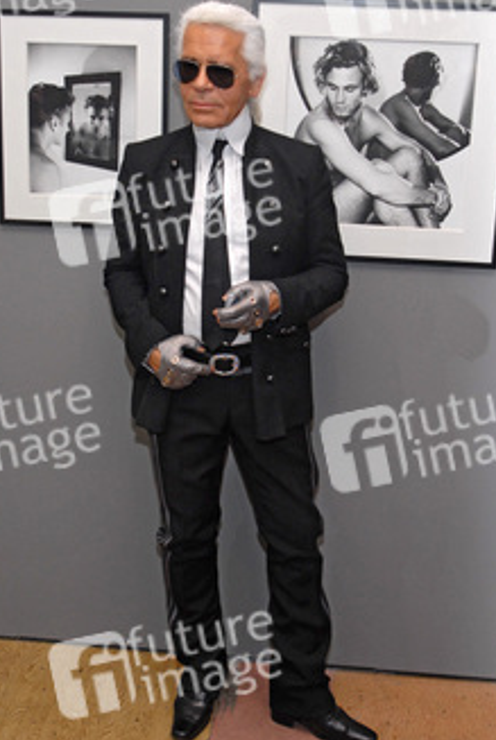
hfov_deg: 24.7
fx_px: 1133
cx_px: 233
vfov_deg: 36.2
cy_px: 326
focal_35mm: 55
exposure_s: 1/100
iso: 400
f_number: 5.6
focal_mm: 30
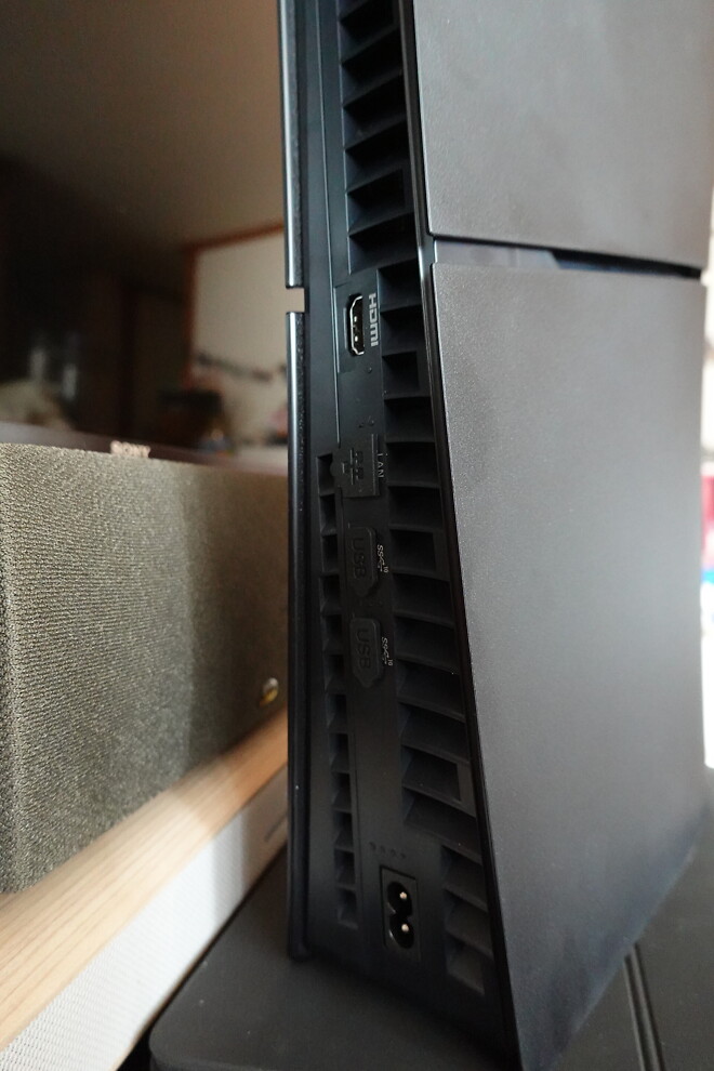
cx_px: 357
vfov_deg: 73.7
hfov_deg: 53.1
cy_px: 536
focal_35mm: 24
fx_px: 714
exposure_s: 1/20
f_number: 2.8
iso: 3200
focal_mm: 9
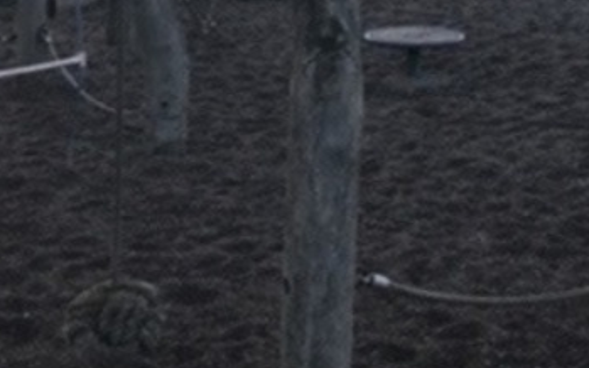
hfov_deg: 21.9
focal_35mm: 87
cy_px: -149
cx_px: 724
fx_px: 1396
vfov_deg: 14.2
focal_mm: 3.99
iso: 20
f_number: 1.8
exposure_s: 1/192
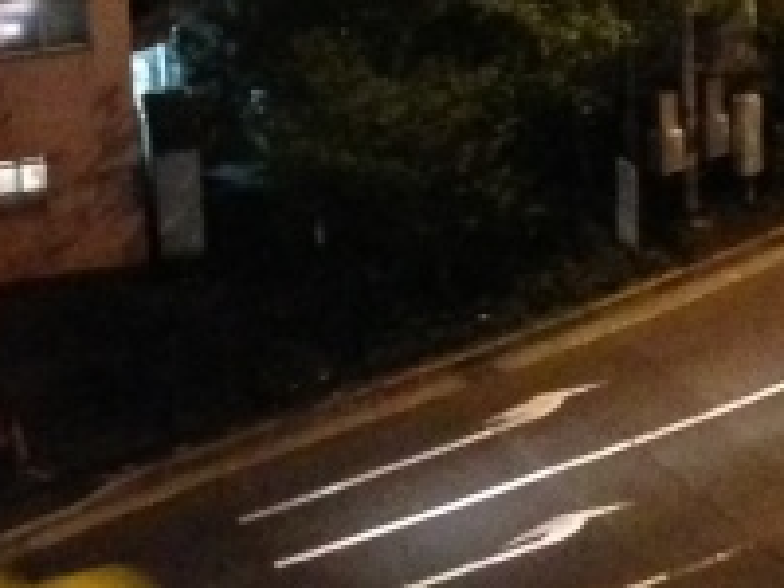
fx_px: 3828
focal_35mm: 169
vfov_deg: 8.6
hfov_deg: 11.5
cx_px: 858
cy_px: -321
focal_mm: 4.13
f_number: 2.4
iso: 800
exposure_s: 1/15
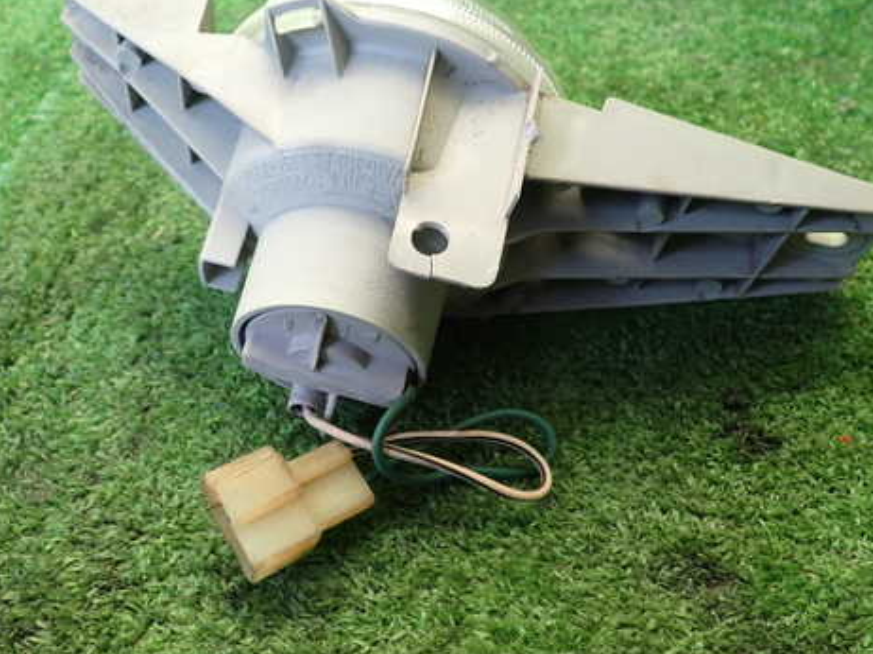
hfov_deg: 47.8
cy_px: 284
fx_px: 983
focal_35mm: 39
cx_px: 397
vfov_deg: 36.7
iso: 200
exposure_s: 1/125
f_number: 2.3
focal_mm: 5.4
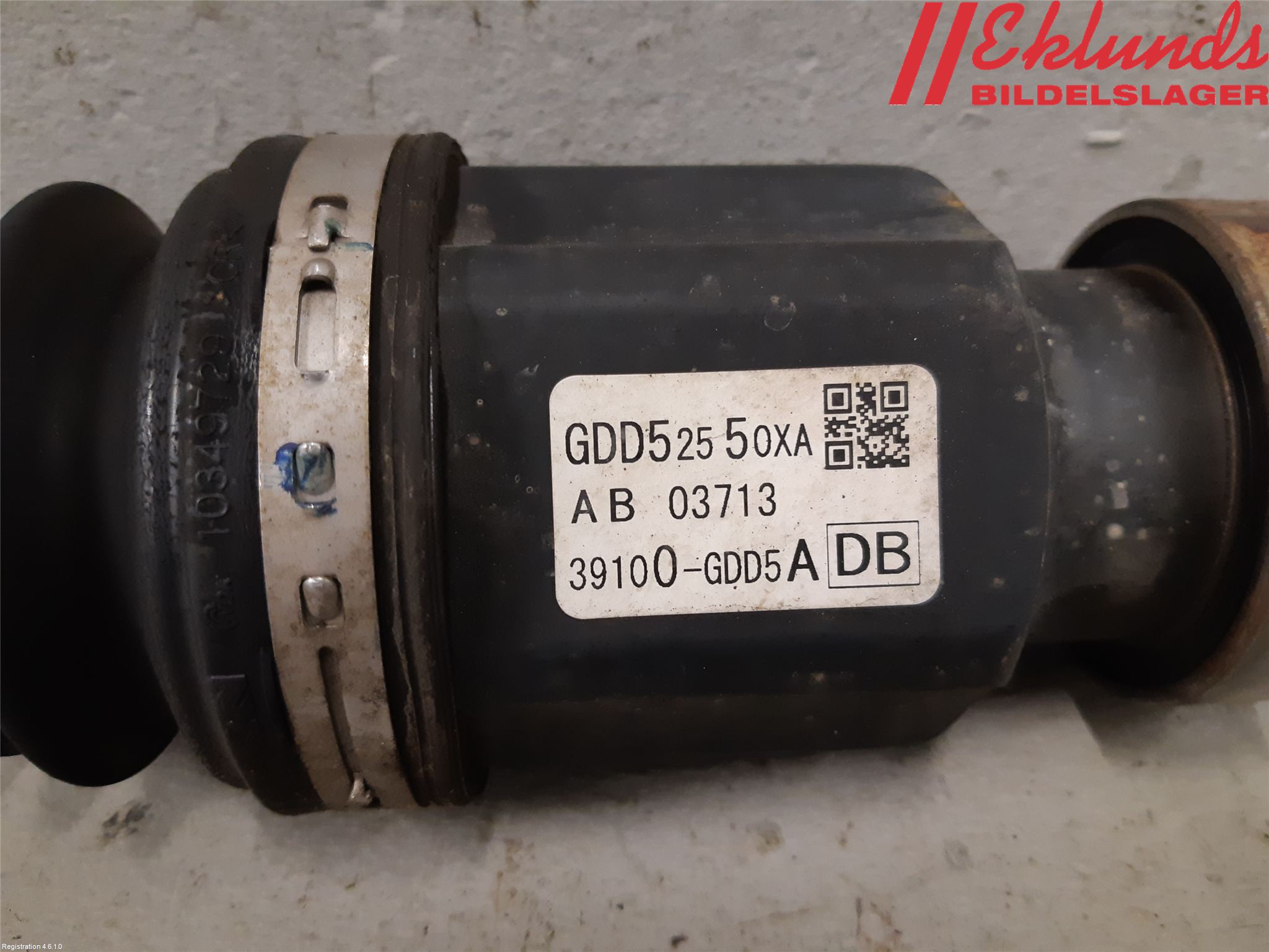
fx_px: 953
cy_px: 476
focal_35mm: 26
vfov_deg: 53.1
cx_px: 634
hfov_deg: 67.3
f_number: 1.7
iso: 200
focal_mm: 3.93
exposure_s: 1/50
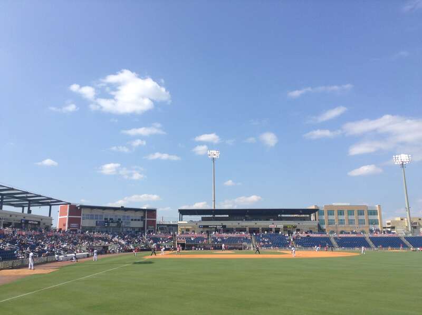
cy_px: 158
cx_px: 211
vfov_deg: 42.9
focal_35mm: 33
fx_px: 402
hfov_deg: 55.4
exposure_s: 1/1412
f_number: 2.4
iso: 25
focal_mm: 3.3
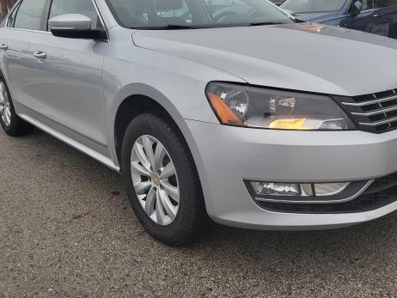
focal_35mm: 36
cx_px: 227
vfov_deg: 39.3
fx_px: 413
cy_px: 105
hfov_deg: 51.2
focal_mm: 5.4
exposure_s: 1/120
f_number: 1.8
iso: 125
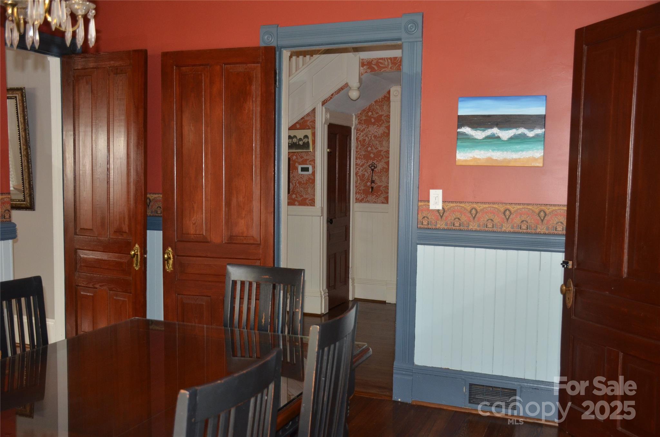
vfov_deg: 36.7
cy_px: 218
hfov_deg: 53.2
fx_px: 659
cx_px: 330
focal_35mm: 36
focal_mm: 24
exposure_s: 1/60
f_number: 3.8
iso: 800
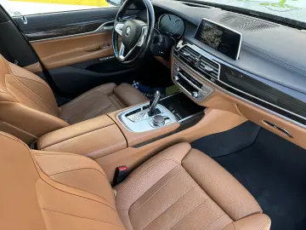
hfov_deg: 71.6
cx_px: 153
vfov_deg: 56.8
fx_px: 212
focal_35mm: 24
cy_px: 115
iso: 200
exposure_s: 1/121
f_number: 1.78
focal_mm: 6.86
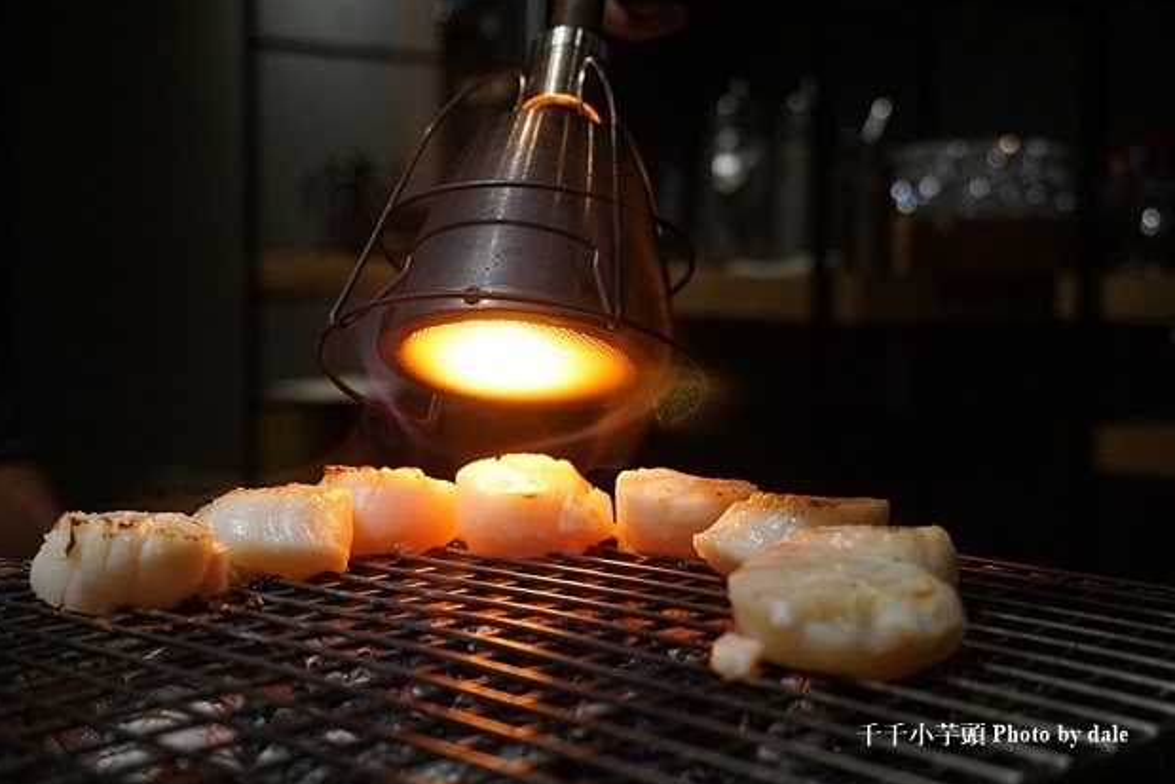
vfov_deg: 24.0
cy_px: 393
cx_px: 588
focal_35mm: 57
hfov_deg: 35.3
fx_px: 1845
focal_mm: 37
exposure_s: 1/60
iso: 1600
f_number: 5.6
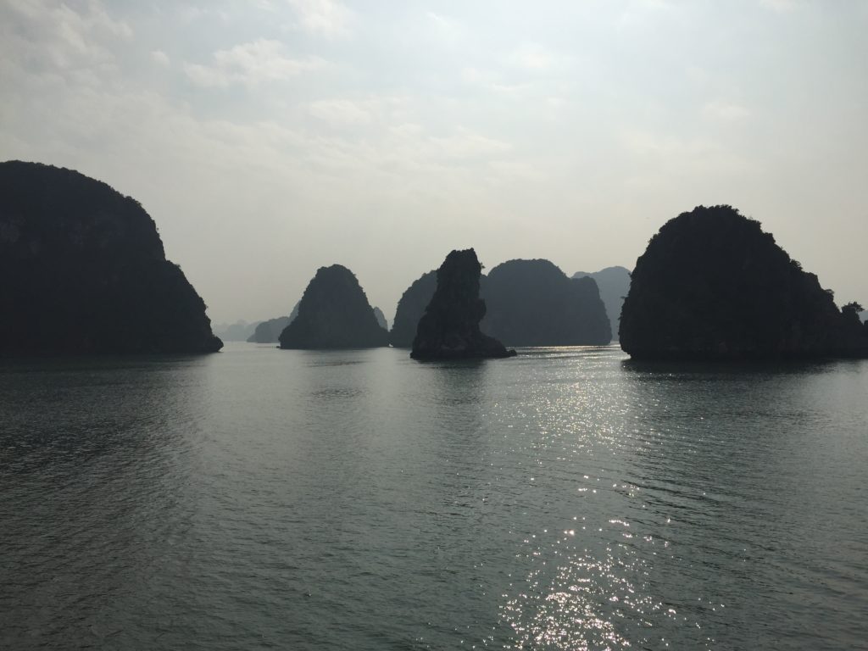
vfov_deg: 48.2
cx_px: 434
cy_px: 326
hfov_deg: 61.7
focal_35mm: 29
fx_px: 727
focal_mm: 4.15
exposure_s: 1/13333
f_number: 2.2
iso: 32
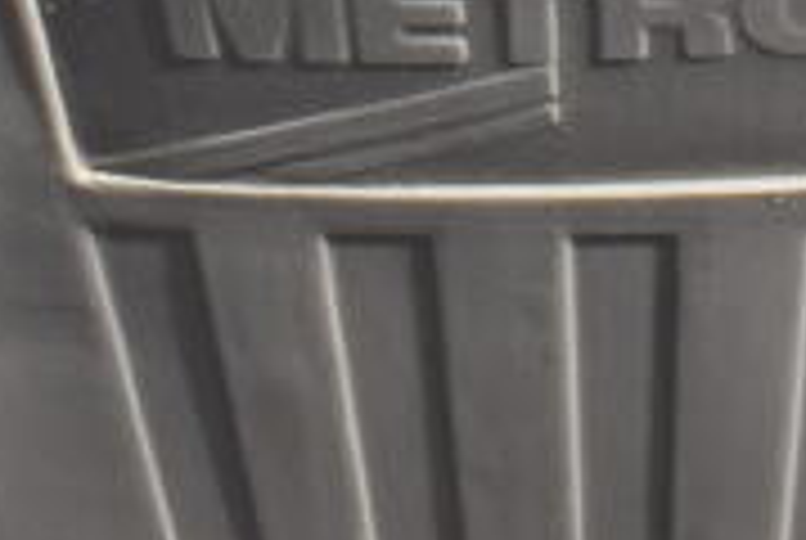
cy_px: -324
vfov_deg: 13.8
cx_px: 477
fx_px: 2063
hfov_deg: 22.1
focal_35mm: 92
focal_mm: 18
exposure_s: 1/500
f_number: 8
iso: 200
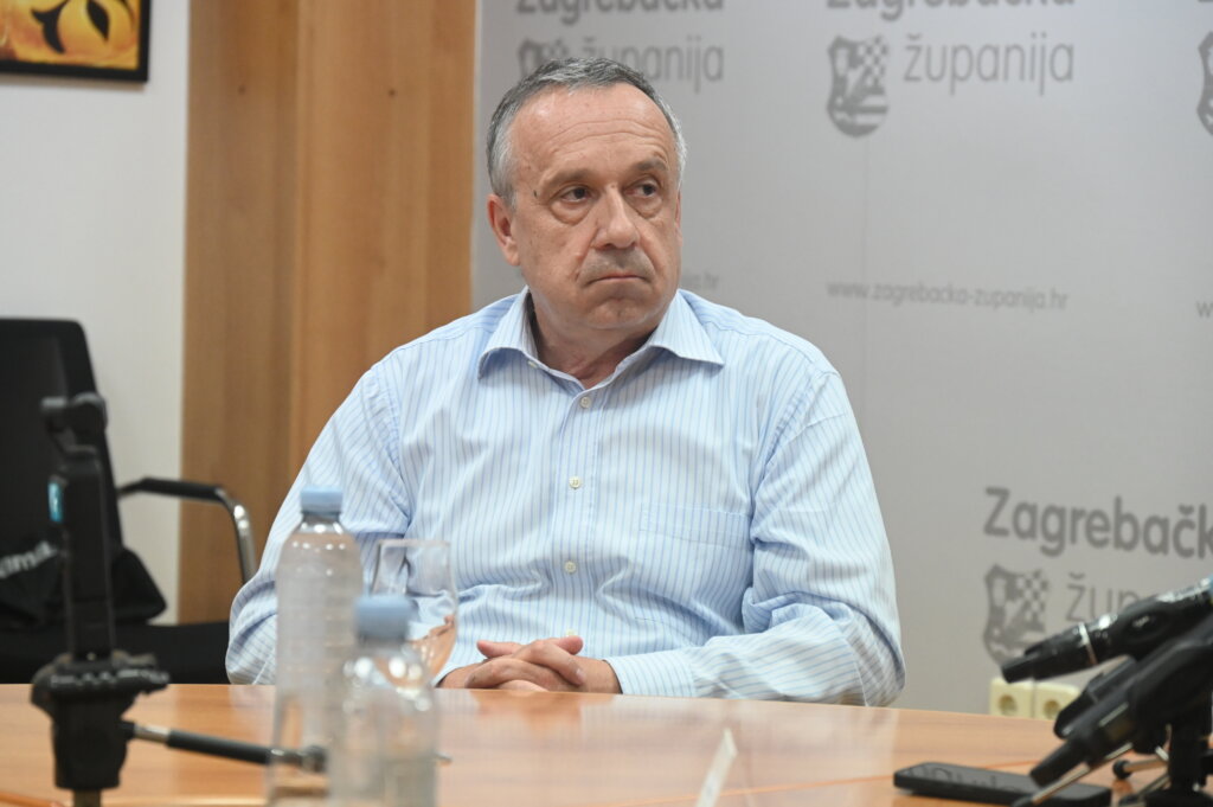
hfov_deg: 17.1
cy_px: 404
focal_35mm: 120
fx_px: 4040
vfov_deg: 11.4
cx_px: 606
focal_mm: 120
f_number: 6.3
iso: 4000
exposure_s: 1/125
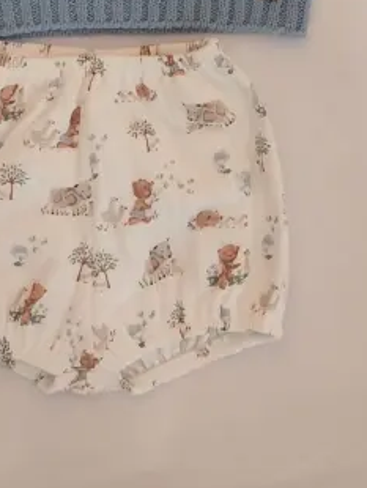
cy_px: 14
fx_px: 946
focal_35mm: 67
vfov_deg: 27.5
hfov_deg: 22.0
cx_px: 180
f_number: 1.8
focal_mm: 4
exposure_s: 1/50
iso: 250
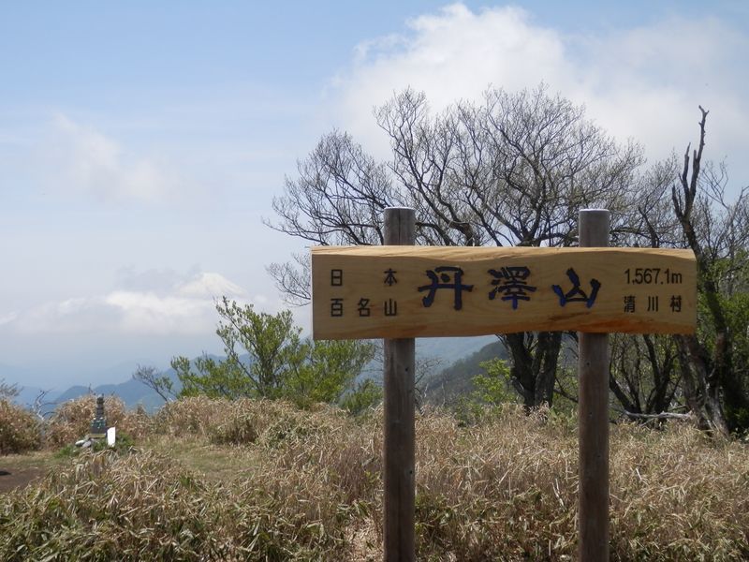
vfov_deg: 36.0
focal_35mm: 40
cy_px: 281
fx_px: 865
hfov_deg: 46.8
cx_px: 374
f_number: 10.4
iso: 80
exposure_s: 1/125
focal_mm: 7.3
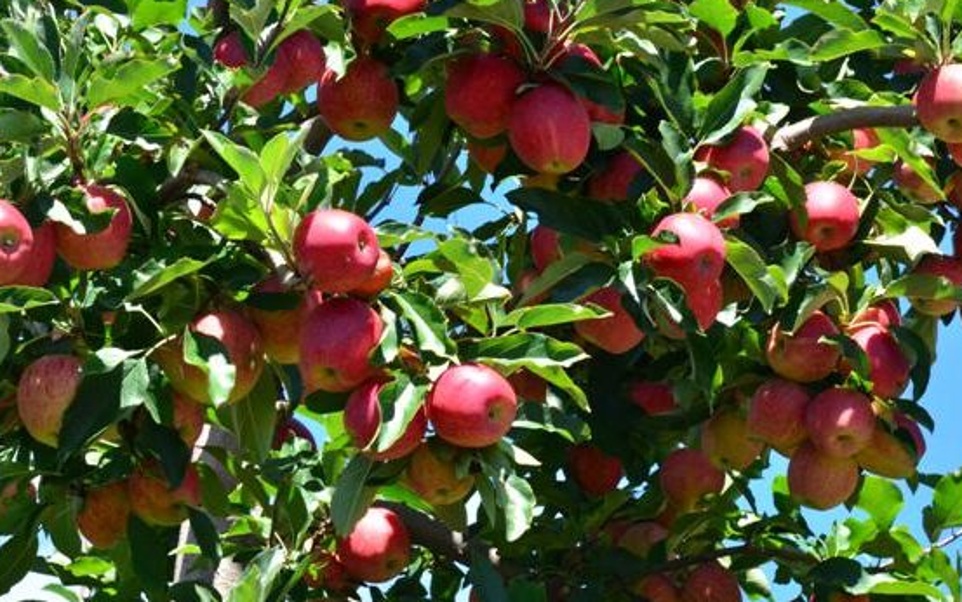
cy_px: 261
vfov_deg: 6.2
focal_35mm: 211
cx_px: 511
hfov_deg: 9.9
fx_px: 5534
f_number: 16
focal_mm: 120
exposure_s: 1/160
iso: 640
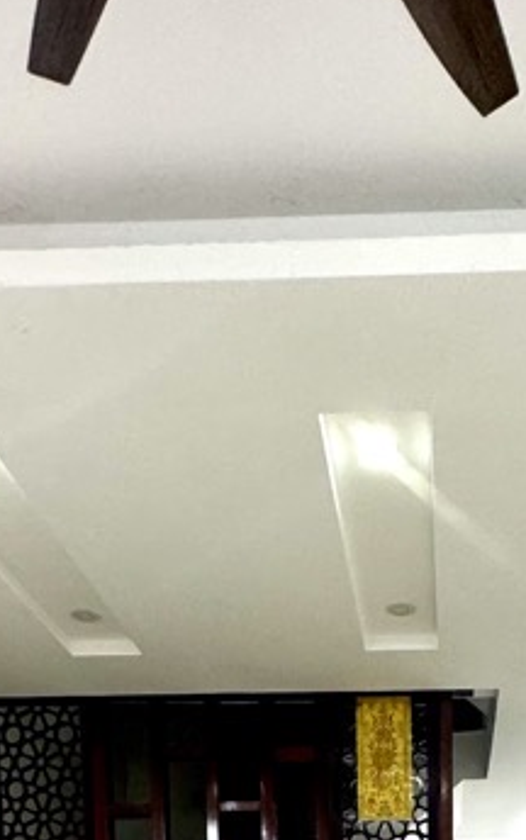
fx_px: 1008
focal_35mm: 44
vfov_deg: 31.6
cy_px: 1152
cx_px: 436
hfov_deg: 28.5
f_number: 2.2
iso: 200
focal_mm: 2.22
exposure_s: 1/50
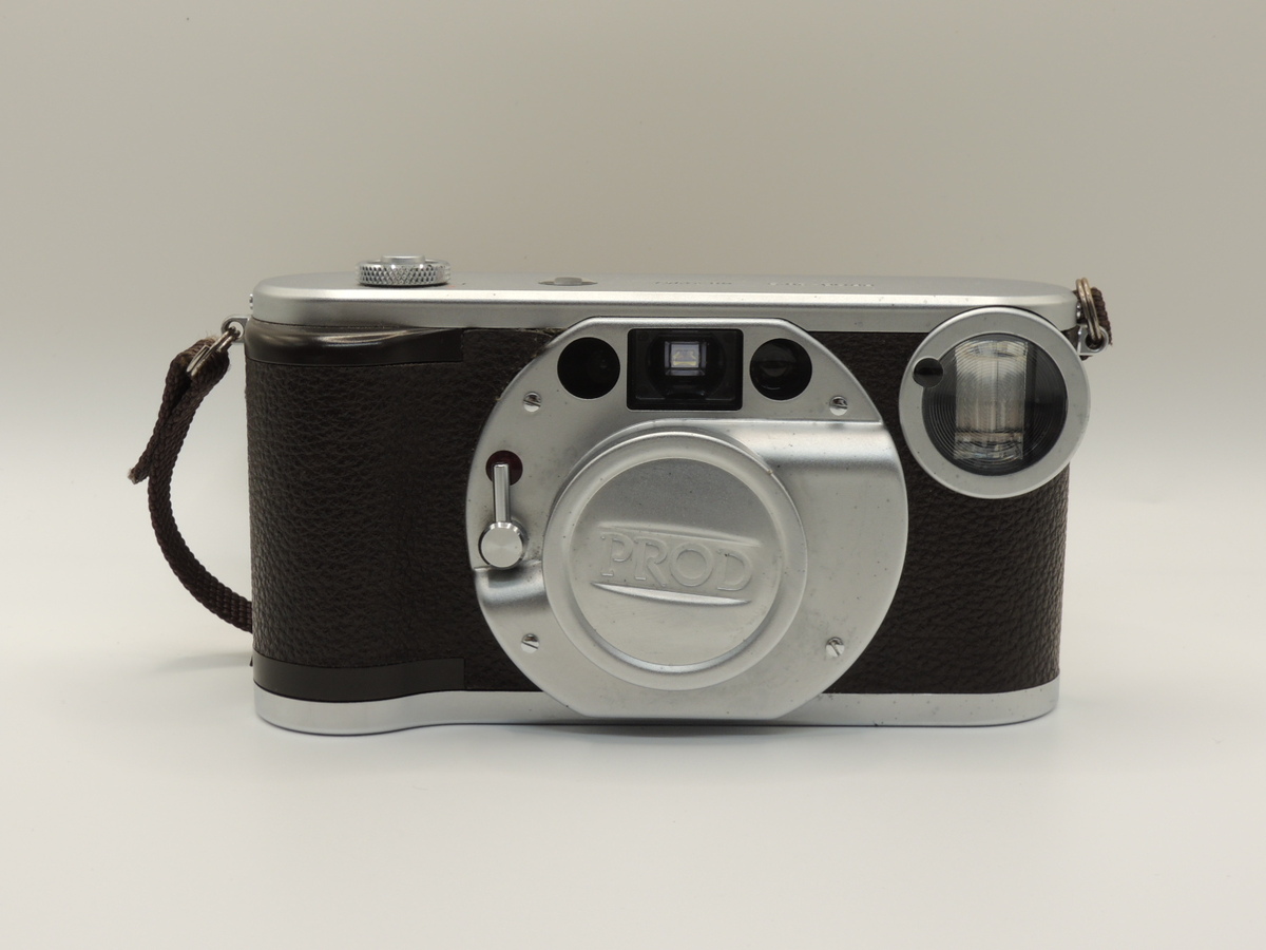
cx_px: 633
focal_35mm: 55
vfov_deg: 26.6
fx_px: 2011
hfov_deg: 34.9
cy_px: 475
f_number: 6.5
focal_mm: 9.8
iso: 100
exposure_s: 1/15
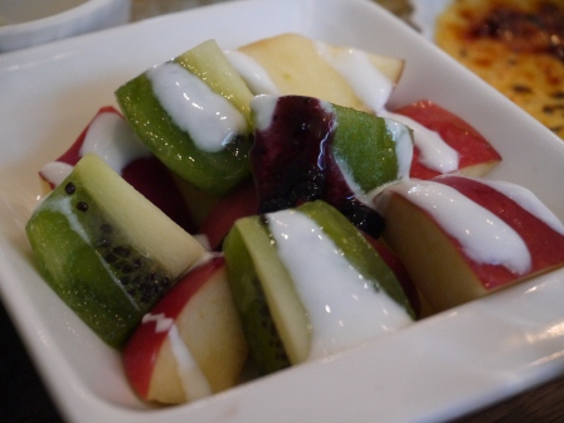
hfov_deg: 27.8
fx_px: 1141
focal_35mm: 70
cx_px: 282
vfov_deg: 21.0
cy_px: 212
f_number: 5.6
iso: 1600
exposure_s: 1/30
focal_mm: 35
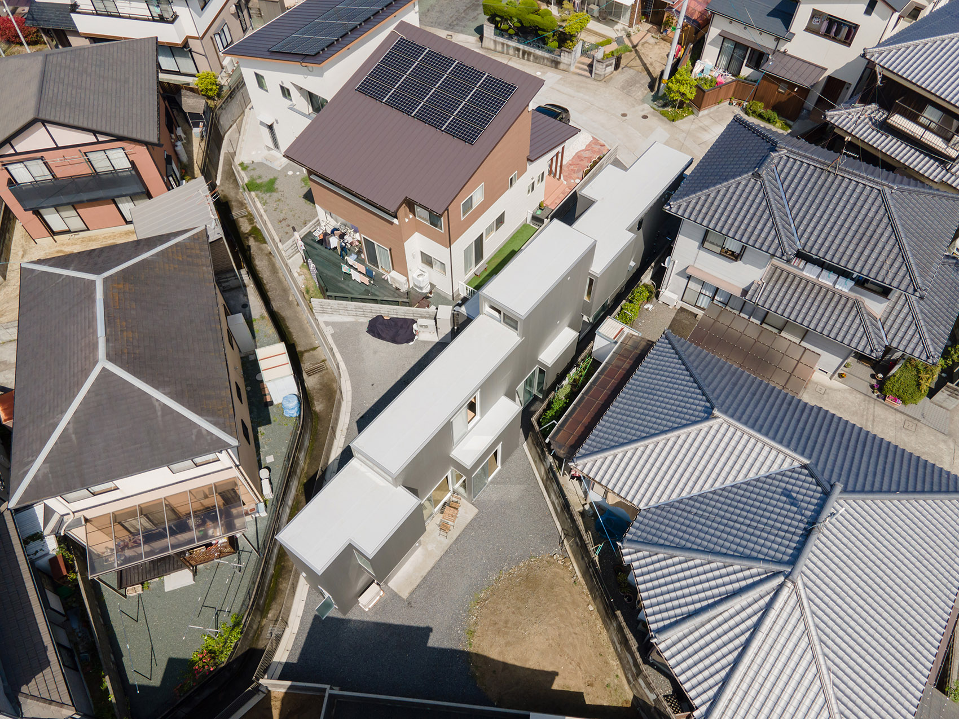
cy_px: 360
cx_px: 480
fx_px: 665
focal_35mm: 24
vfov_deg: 56.8
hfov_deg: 71.6
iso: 110
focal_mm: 4.5
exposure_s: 1/800
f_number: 2.8
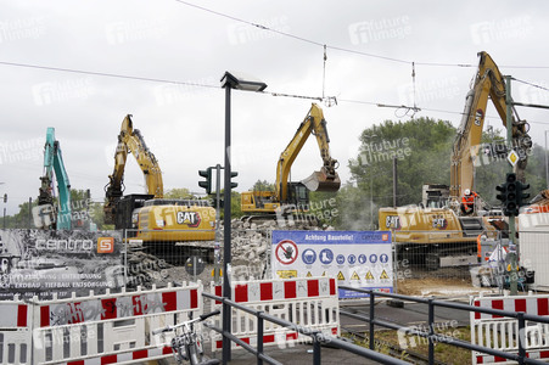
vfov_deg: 36.8
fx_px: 549
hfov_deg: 53.2
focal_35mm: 36
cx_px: 274
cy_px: 182
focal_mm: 36
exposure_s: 1/1000
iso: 640
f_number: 8
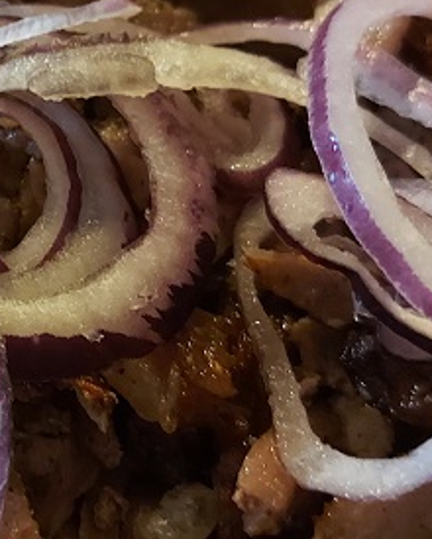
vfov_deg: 26.6
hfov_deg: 20.7
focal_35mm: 71
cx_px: -21
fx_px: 1135
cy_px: 170
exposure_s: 1/20
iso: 640
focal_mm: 5.23
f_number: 1.8
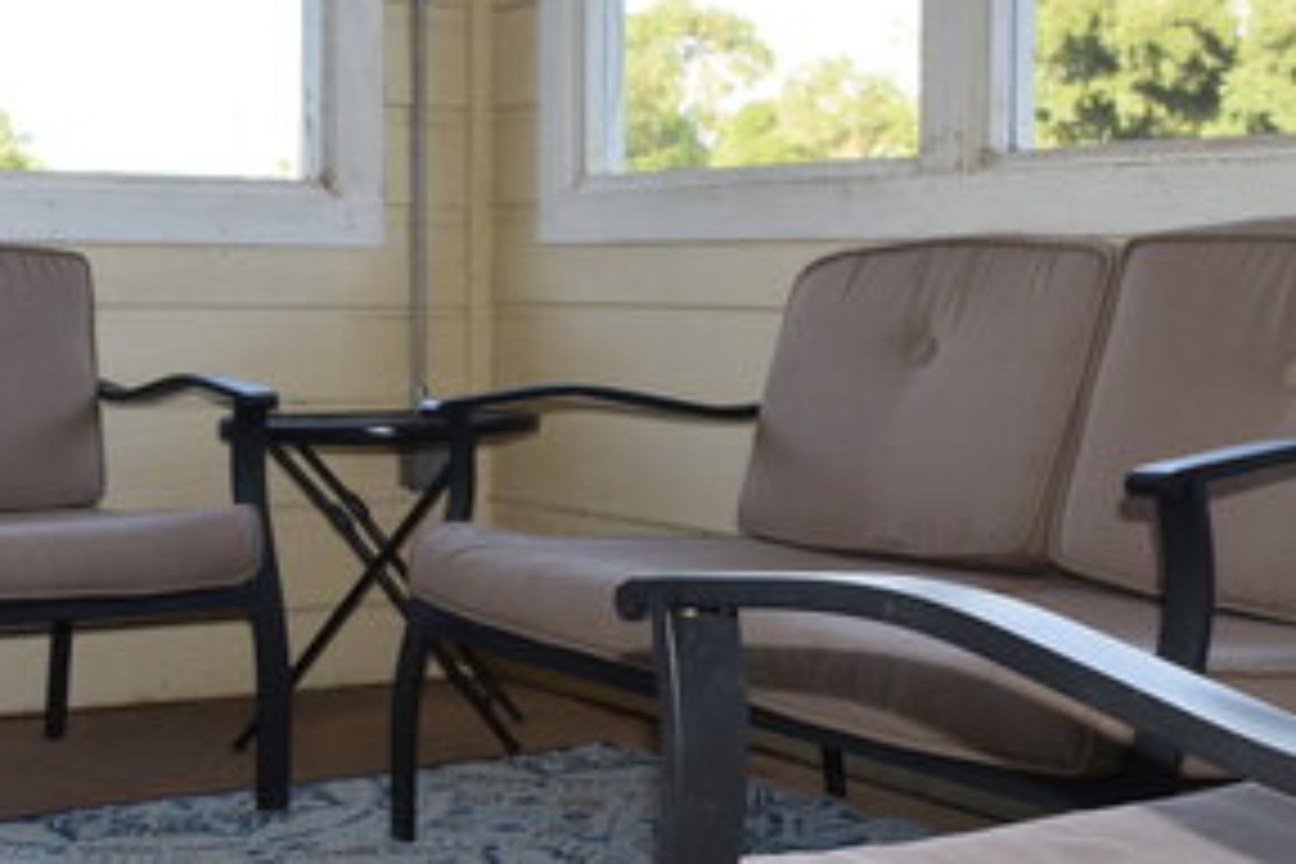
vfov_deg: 22.6
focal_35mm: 60
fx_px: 2160
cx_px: 522
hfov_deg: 33.3
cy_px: 470
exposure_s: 1/125
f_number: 5.6
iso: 500
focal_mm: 18
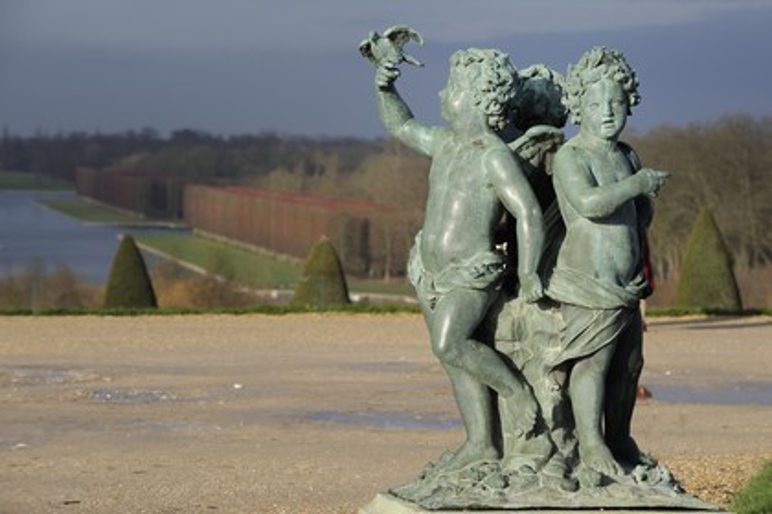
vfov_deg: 7.2
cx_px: 386
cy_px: 257
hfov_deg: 10.8
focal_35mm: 190
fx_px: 4074
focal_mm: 190
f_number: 10
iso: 200
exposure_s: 1/320
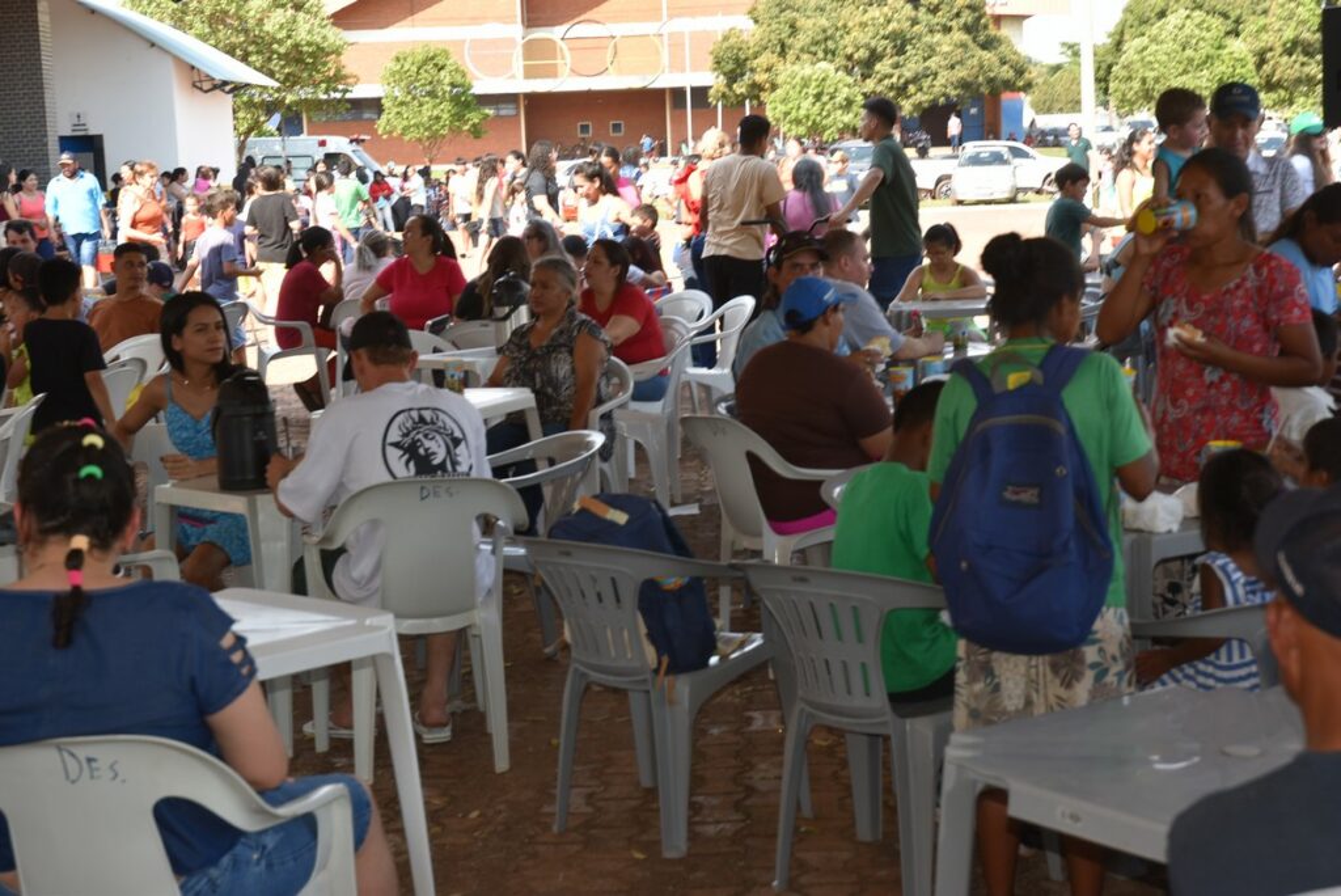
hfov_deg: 30.5
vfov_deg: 20.6
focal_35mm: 66
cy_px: 448
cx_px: 670
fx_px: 2460
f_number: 5.6
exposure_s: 1/125
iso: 110
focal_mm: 44
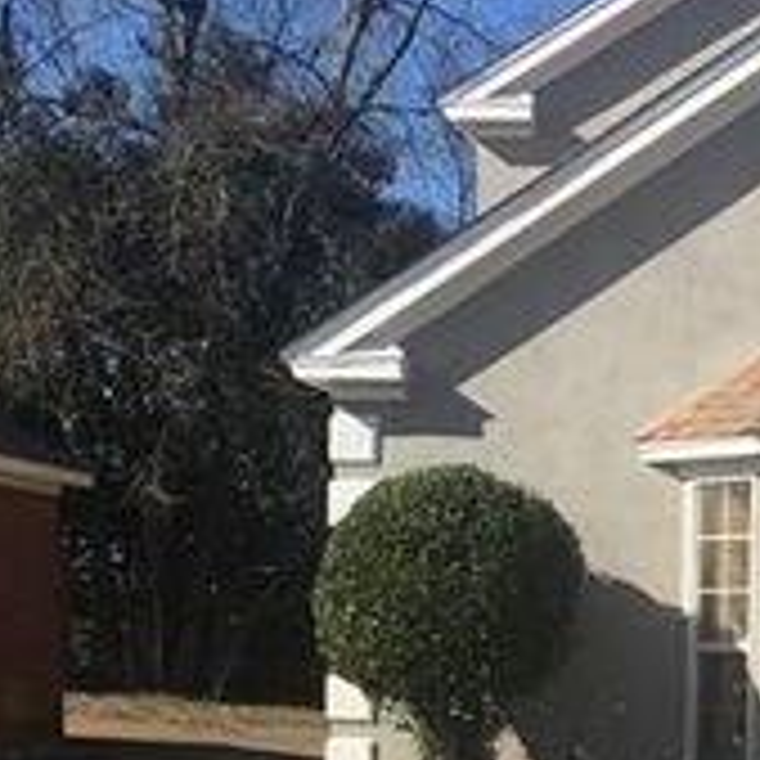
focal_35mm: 101
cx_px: 886
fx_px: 2509
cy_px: 906
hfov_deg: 16.6
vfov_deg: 16.5
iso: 25
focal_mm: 4.15
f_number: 2.2
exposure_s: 1/1479
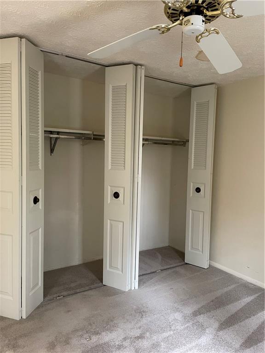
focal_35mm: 26
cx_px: 132
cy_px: 176
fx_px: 265
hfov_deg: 53.1
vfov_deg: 67.3
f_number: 1.6
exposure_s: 1/40
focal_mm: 4.2
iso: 500
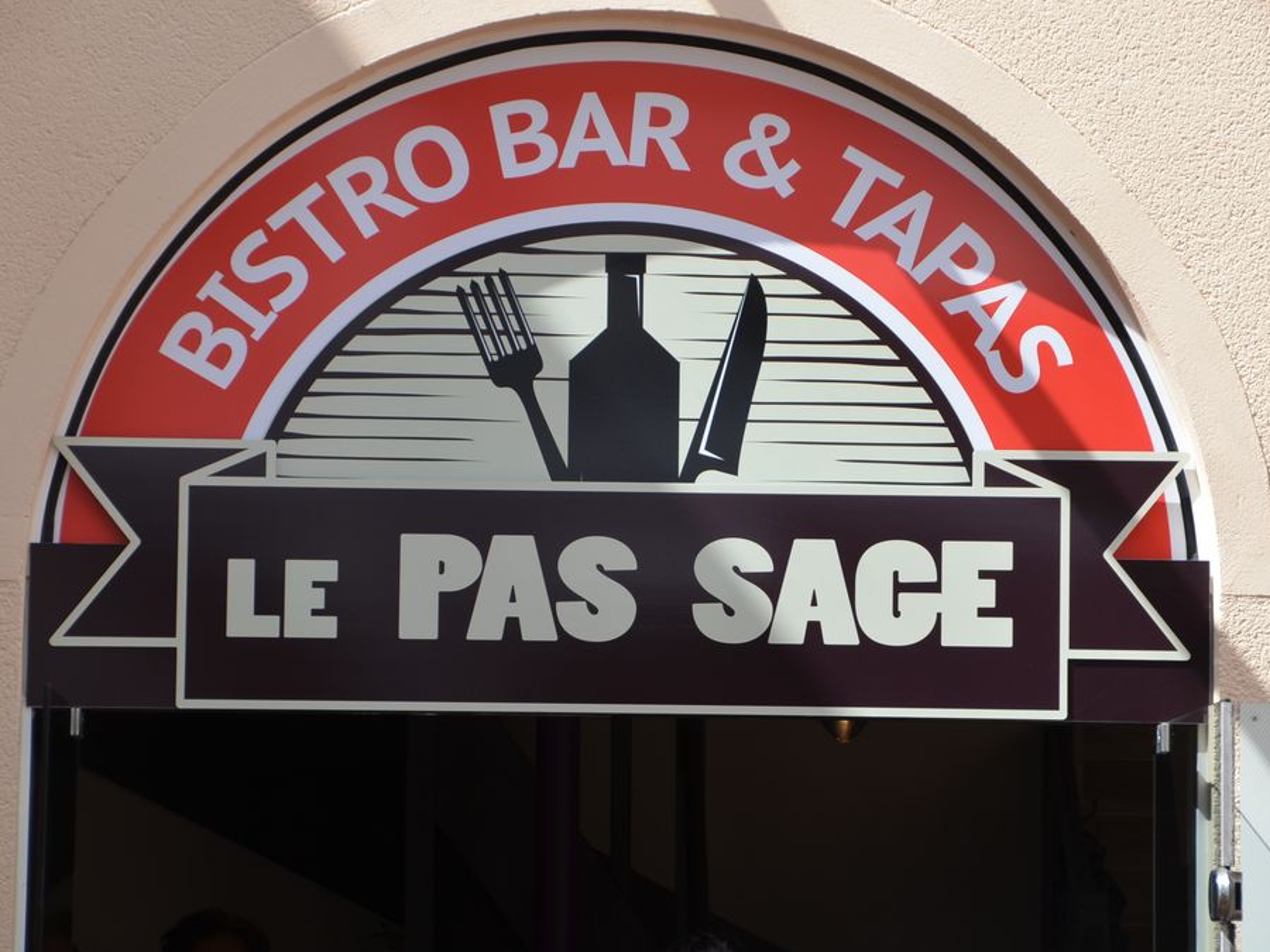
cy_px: 477
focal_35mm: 190
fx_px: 6971
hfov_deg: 10.4
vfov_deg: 7.8
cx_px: 621
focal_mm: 116
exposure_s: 1/250
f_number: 8
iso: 200
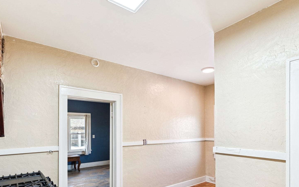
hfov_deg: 85.0
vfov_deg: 57.1
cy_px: 137
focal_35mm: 20
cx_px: 155
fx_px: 163
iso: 400
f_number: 2.8
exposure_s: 1/200
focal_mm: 14
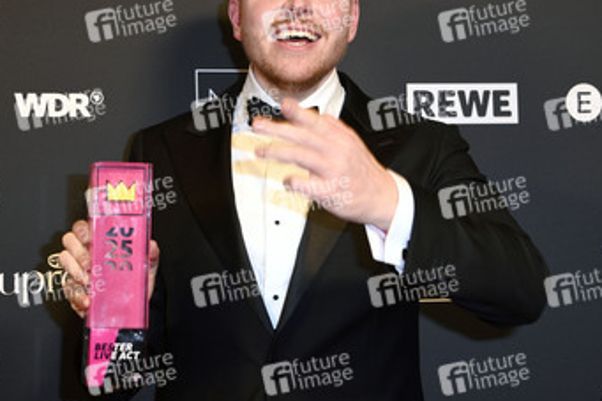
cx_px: 260
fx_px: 1437
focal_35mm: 86
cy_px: 154
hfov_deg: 23.6
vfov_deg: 15.9
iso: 1600
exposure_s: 1/200
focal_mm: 65
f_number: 5
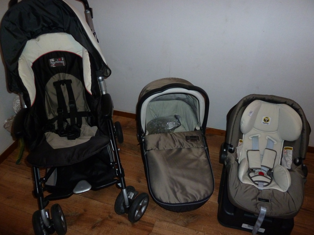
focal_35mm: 25
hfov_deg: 69.4
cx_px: 157
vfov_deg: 54.9
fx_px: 227
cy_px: 118
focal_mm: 4.1
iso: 320
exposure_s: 1/30
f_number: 3.3
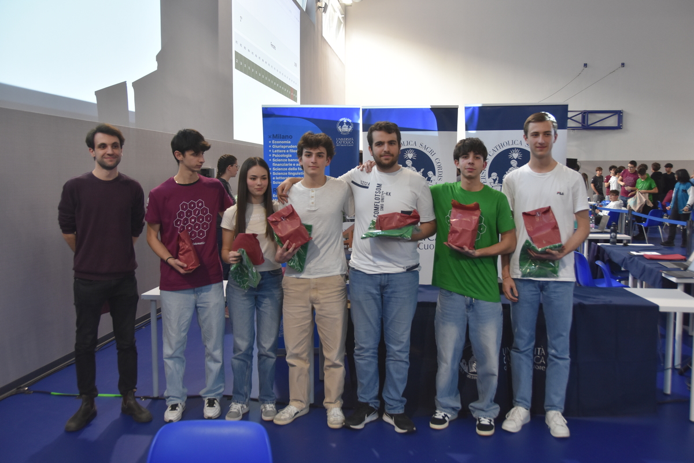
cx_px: 347
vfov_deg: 40.0
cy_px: 232
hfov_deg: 57.2
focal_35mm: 33
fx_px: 636
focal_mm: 22
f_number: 4
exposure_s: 1/60
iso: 800
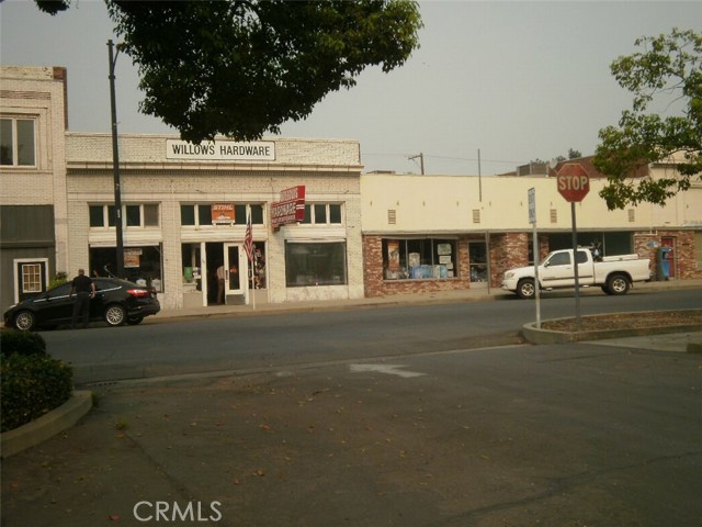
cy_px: 264
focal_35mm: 43
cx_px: 351
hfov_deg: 43.9
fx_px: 872
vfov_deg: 33.6
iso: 100
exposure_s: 1/1000
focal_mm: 7.61
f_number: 3.4
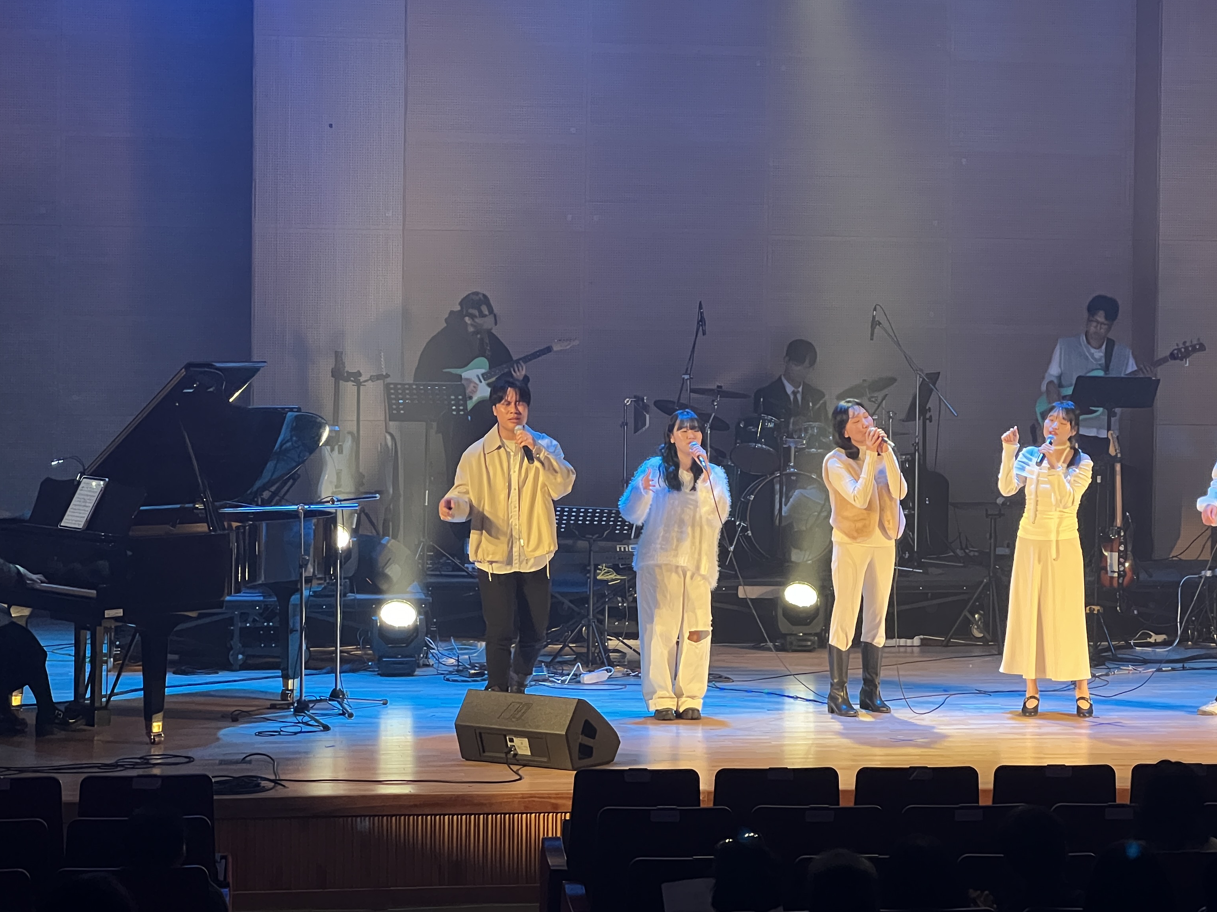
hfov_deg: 19.4
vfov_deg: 14.6
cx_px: 769
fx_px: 3551
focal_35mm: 101
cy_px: 320
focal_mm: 9
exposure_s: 1/60
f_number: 2.8
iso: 500
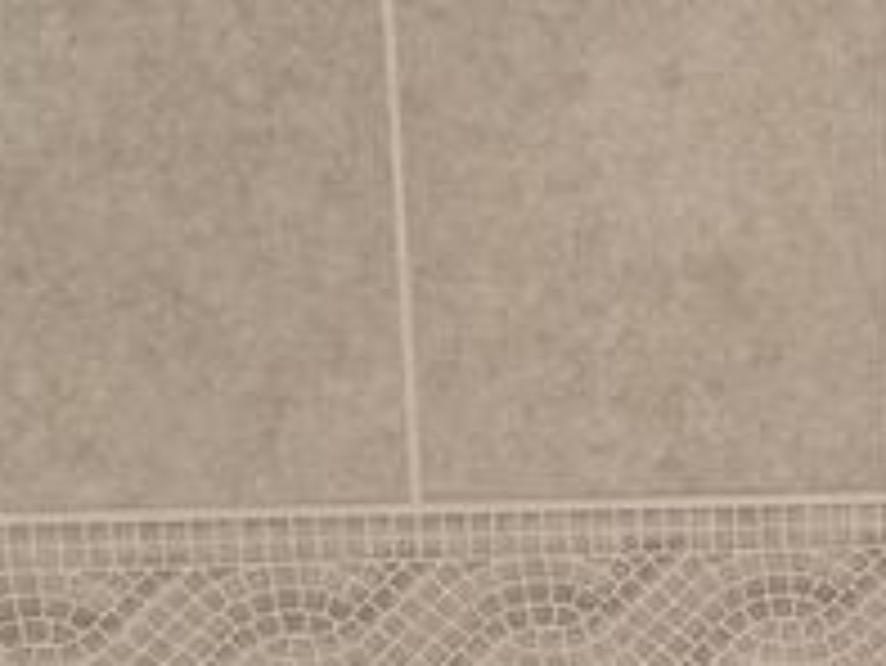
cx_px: 1696
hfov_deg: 10.5
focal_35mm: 175
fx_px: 4482
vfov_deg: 8.4
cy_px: 774
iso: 320
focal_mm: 6.76
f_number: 1.78
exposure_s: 1/60
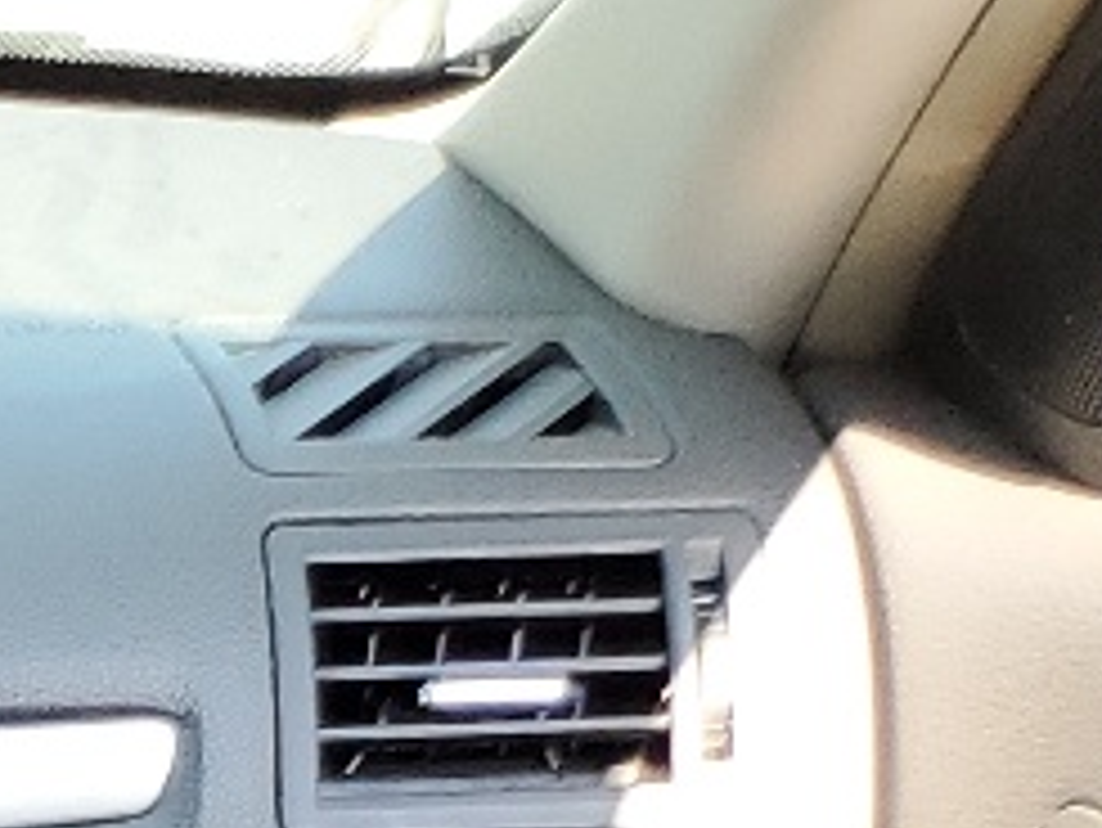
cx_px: -2146
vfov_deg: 7.5
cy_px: 2624
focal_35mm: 170
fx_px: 5415
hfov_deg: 9.3
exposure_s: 1/192
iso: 50
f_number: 1.5
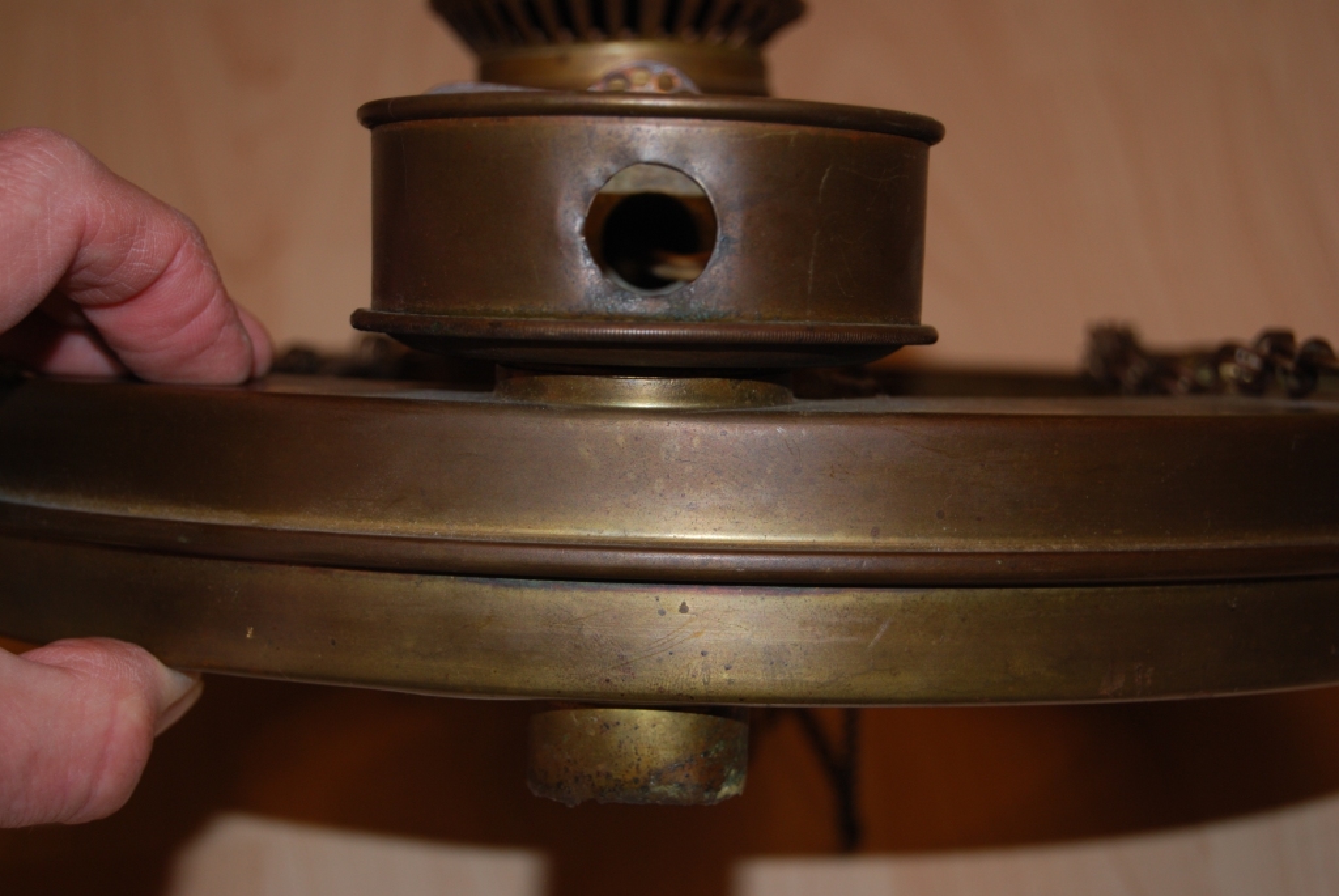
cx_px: 670
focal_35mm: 82
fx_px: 3072
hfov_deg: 24.6
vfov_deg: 16.6
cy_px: 448
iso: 200
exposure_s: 1/60
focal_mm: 55
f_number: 5.6
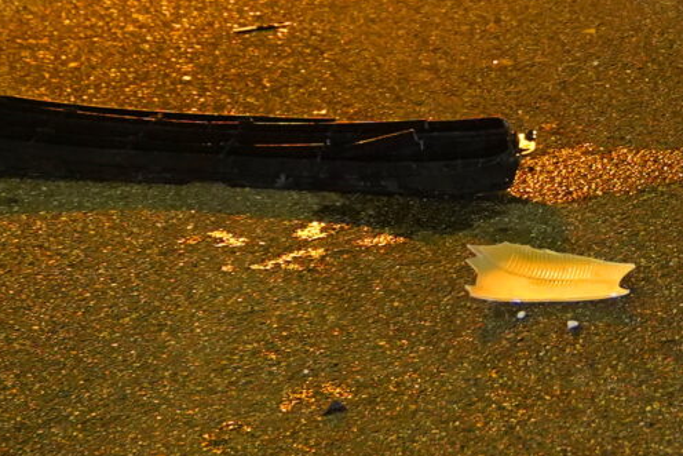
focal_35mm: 160
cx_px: 1013
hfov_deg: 12.2
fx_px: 3036
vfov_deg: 8.0
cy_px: -630
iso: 4000
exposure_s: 1/30
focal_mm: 31
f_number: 2.8
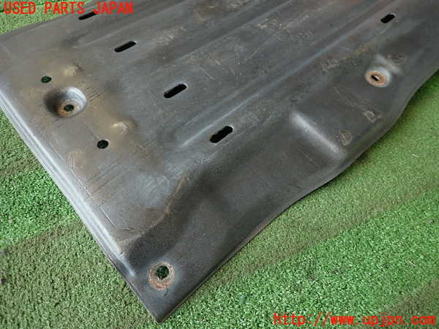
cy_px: 164
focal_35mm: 25
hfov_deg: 69.4
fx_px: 317
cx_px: 220
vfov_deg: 54.9
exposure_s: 1/60
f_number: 2
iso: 160
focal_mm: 4.5
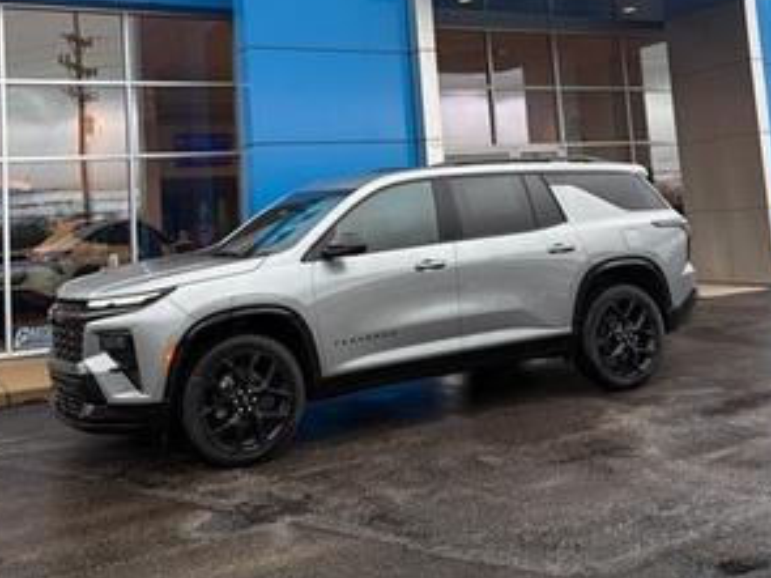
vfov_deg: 34.1
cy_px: 118
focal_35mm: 41
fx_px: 913
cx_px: 369
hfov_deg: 45.8
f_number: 1.78
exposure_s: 1/368
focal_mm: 6.76
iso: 100
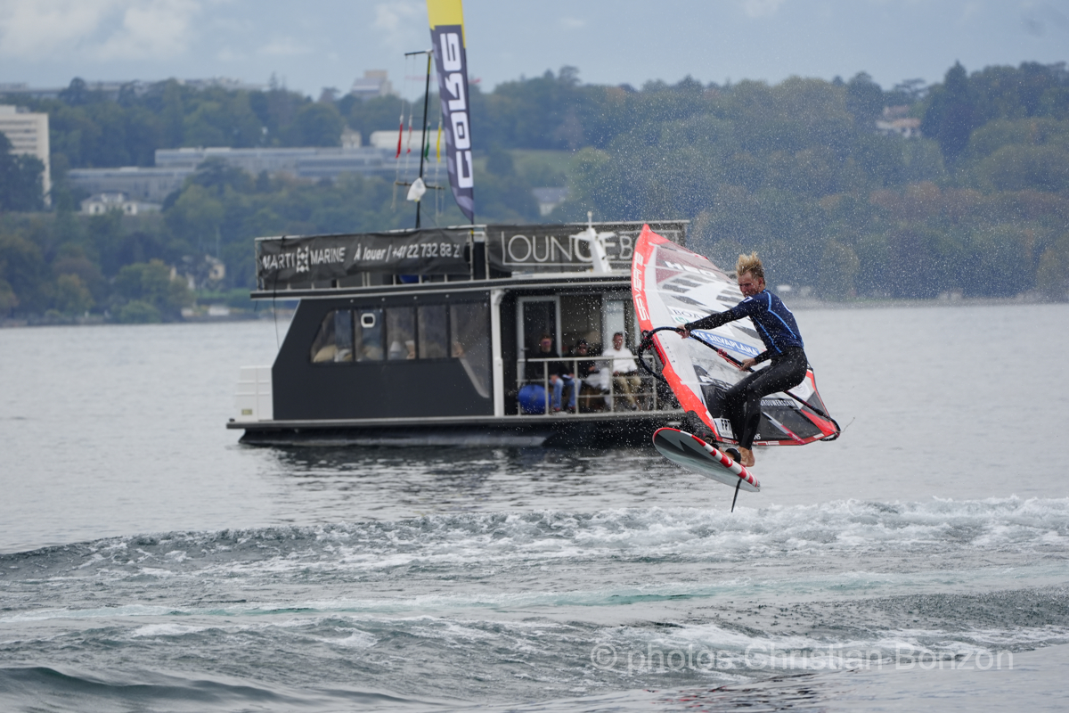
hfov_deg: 8.1
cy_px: 356
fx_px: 7512
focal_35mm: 253
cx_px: 534
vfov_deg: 5.4
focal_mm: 253
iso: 640
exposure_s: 1/1000
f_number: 5.6
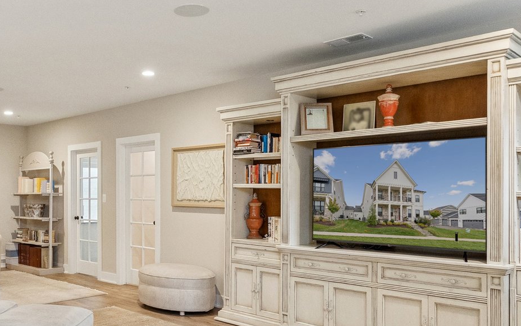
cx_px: 185
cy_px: 181
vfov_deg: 35.3
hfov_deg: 53.2
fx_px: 511
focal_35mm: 36
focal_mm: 16
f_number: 4
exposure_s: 1/125
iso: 4000
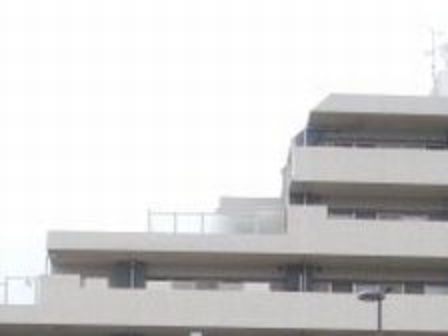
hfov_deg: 16.8
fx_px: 1514
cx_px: 272
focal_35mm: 117
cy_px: 392
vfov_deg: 12.4
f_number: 4.6
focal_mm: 6.8
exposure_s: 1/400
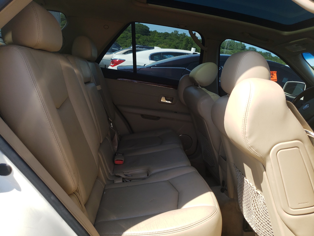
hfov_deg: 67.3
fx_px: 236
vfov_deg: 53.1
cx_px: 157
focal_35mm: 26
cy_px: 118
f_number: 1.5
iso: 50
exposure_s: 1/1250
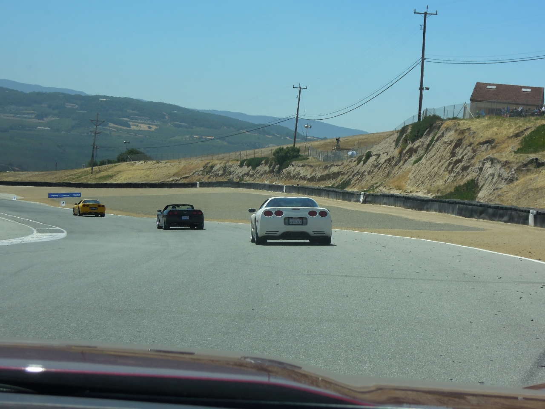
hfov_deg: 23.0
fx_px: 1338
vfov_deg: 17.4
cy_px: 204
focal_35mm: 85
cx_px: 272
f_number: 5
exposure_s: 1/1000
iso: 160
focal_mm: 15.2
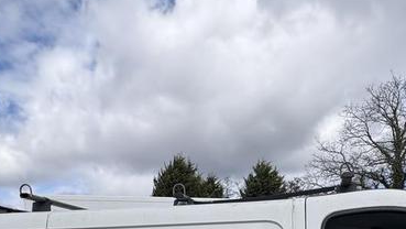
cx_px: 283
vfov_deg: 25.5
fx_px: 399
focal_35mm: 37
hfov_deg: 52.5
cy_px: 327
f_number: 2.2
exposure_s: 1/2208
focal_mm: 2.22
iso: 50
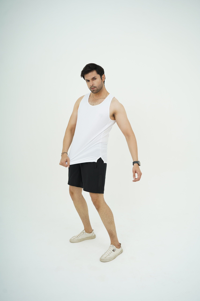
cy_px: 150
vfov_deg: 54.4
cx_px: 100
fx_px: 292
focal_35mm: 35
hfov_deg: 37.9
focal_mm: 35
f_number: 5
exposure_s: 1/160
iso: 200
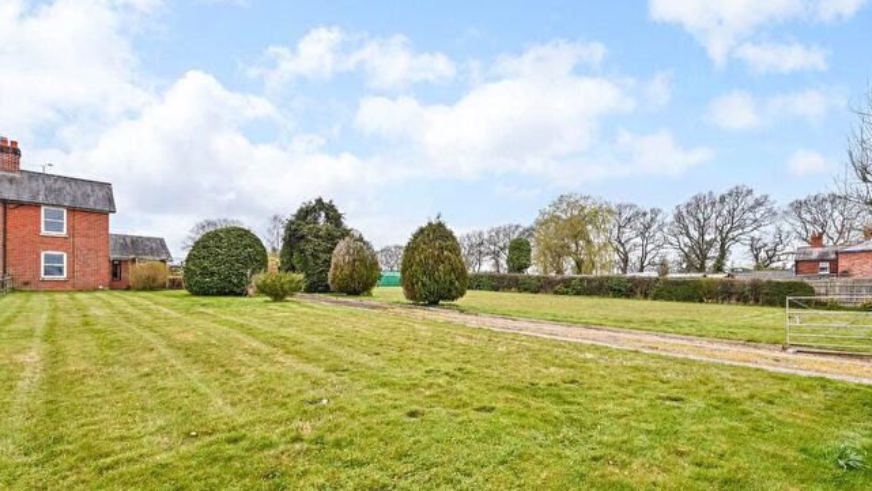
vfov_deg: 66.5
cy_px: 292
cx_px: 475
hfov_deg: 99.1
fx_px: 370
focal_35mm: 16
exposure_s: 1/400
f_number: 9
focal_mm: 14
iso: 400
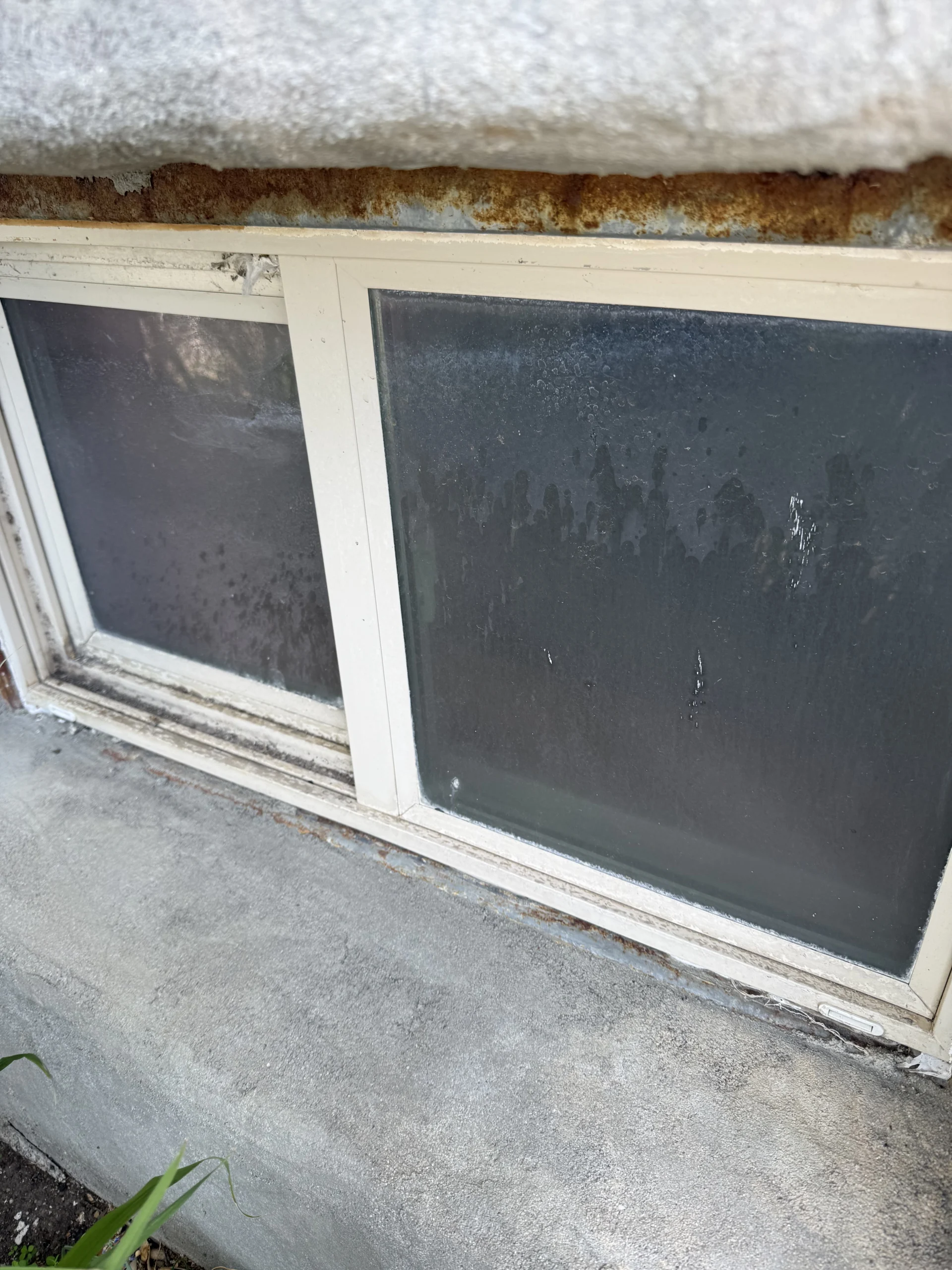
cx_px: 476
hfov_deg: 56.8
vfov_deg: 71.6
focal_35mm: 24
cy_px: 635
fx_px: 880
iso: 80
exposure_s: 1/450
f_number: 1.78
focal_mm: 6.76
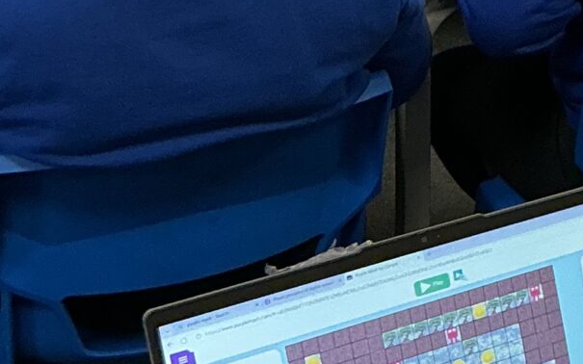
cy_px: -6
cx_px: 755
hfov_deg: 15.3
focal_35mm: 130
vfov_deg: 10.0
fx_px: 2065
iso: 125
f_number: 1.8
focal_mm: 3
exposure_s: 1/60
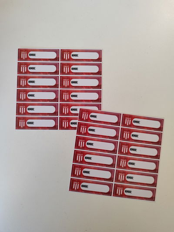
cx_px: 87
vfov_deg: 71.6
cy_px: 116
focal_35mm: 24
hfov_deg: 56.8
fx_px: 161
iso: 528
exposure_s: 1/100
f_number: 1.89
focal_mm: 5.89
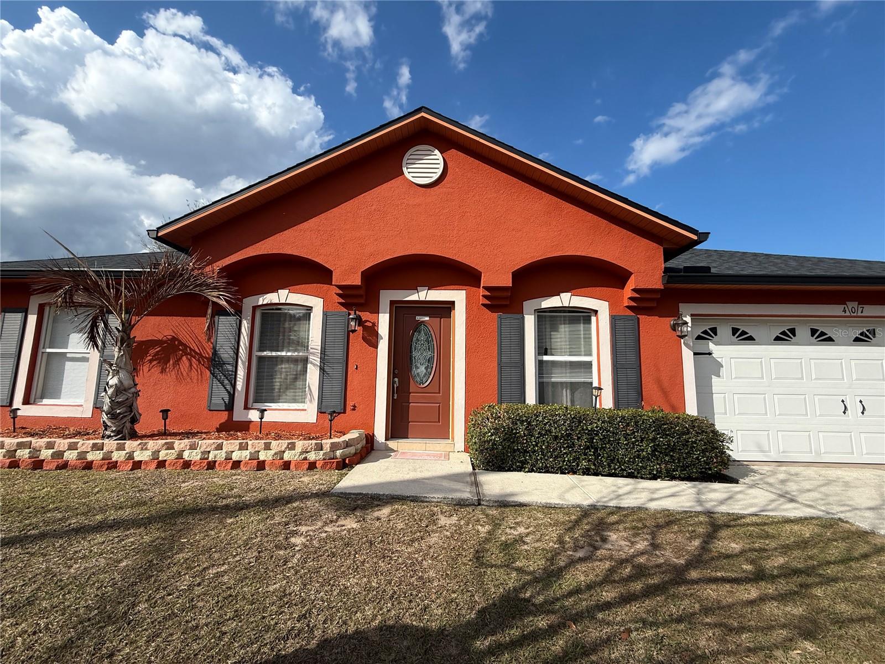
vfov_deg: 85.7
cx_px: 442
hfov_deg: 102.1
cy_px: 332
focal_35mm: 14
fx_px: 358
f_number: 2.2
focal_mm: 2.22
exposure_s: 1/1961
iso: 50
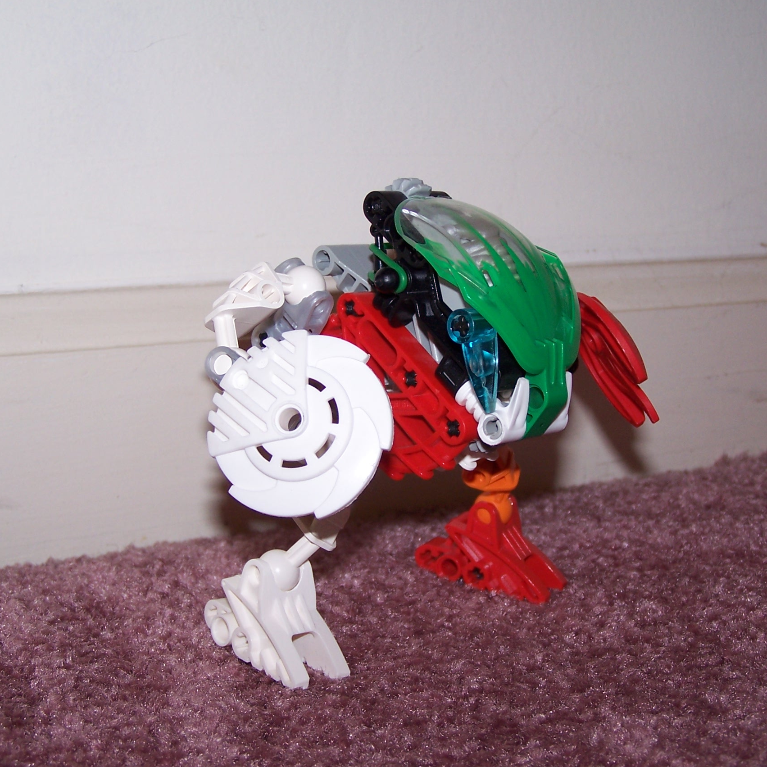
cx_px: 409
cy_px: 384
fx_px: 1529
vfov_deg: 28.2
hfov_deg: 28.2
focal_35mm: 61
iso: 80
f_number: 3
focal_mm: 8.5
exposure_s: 1/60
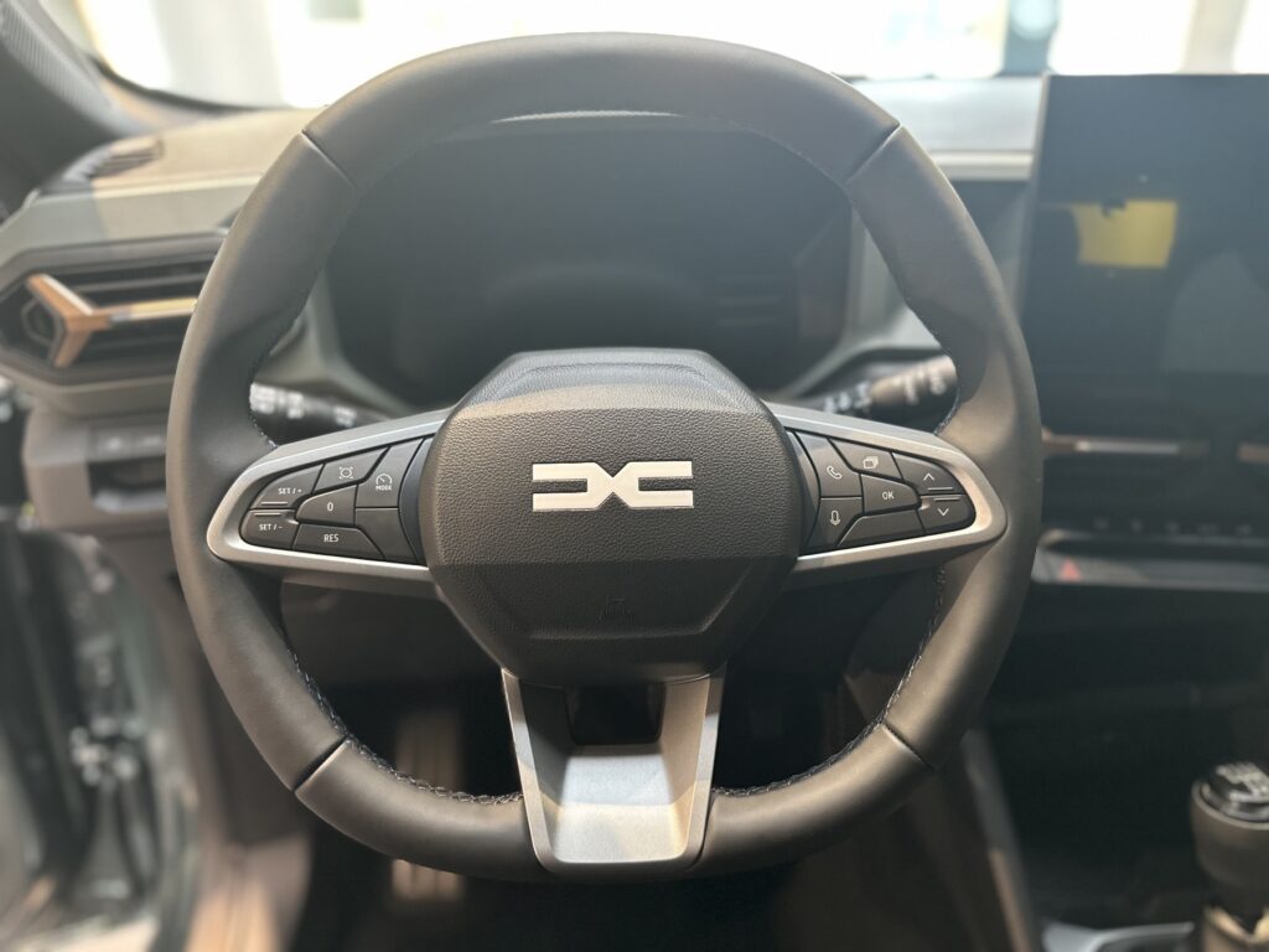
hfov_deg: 71.6
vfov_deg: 56.8
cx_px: 634
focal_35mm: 24
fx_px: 880
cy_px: 476
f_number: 1.78
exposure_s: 1/60
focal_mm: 6.86
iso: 400
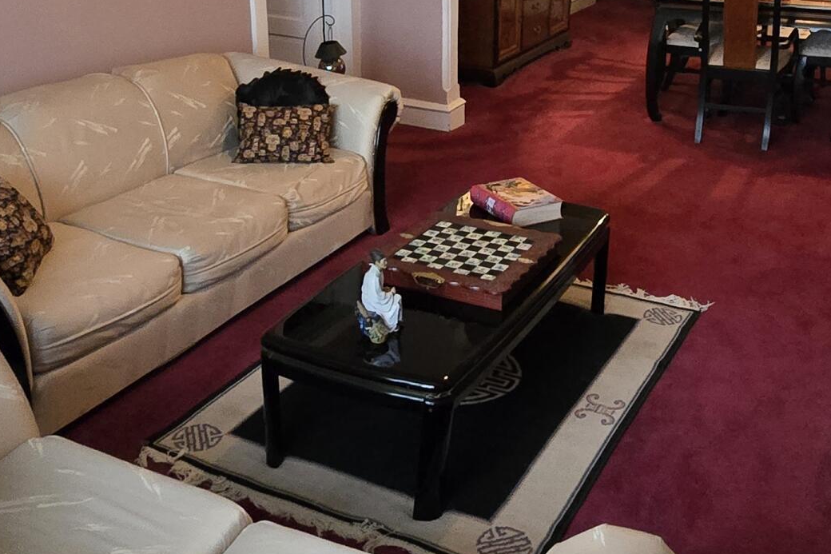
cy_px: 172
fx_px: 900
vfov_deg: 33.8
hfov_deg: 49.3
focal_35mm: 39
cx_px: 487
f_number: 2.2
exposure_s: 1/40
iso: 1250
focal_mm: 2.2
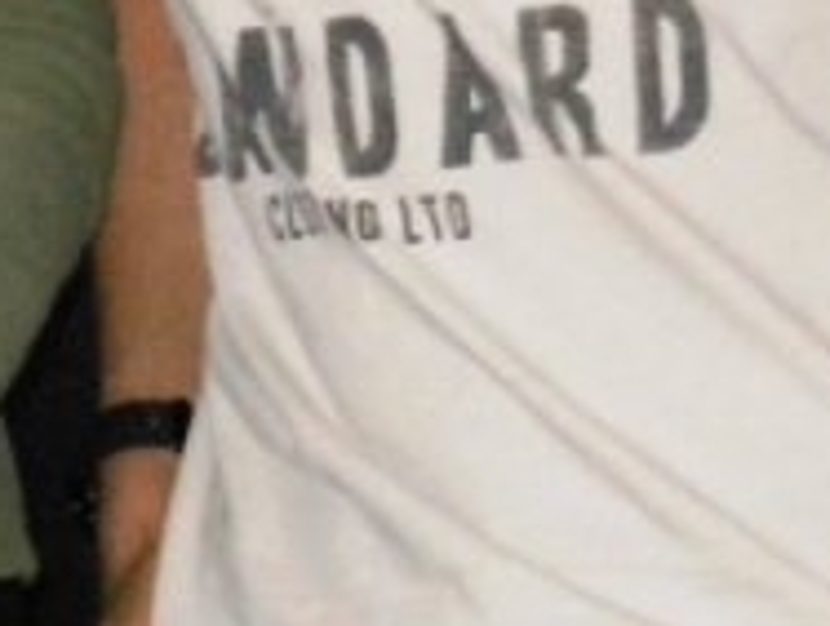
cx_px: -879
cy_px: -719
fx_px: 7087
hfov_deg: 6.5
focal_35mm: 295
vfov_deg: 5.0
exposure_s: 1/30
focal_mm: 9.6
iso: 400
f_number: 4.9
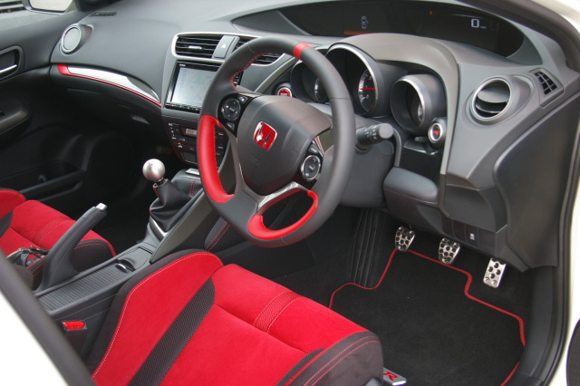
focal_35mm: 46
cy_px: 193
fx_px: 749
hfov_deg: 42.3
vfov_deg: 28.9
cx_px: 290
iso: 200
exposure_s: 1/60
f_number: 4
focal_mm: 31
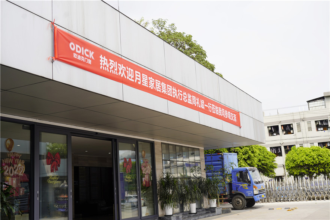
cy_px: 110
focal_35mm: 42
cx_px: 165
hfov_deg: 46.4
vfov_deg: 31.9
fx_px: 385
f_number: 5
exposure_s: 1/320
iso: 100
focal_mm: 42
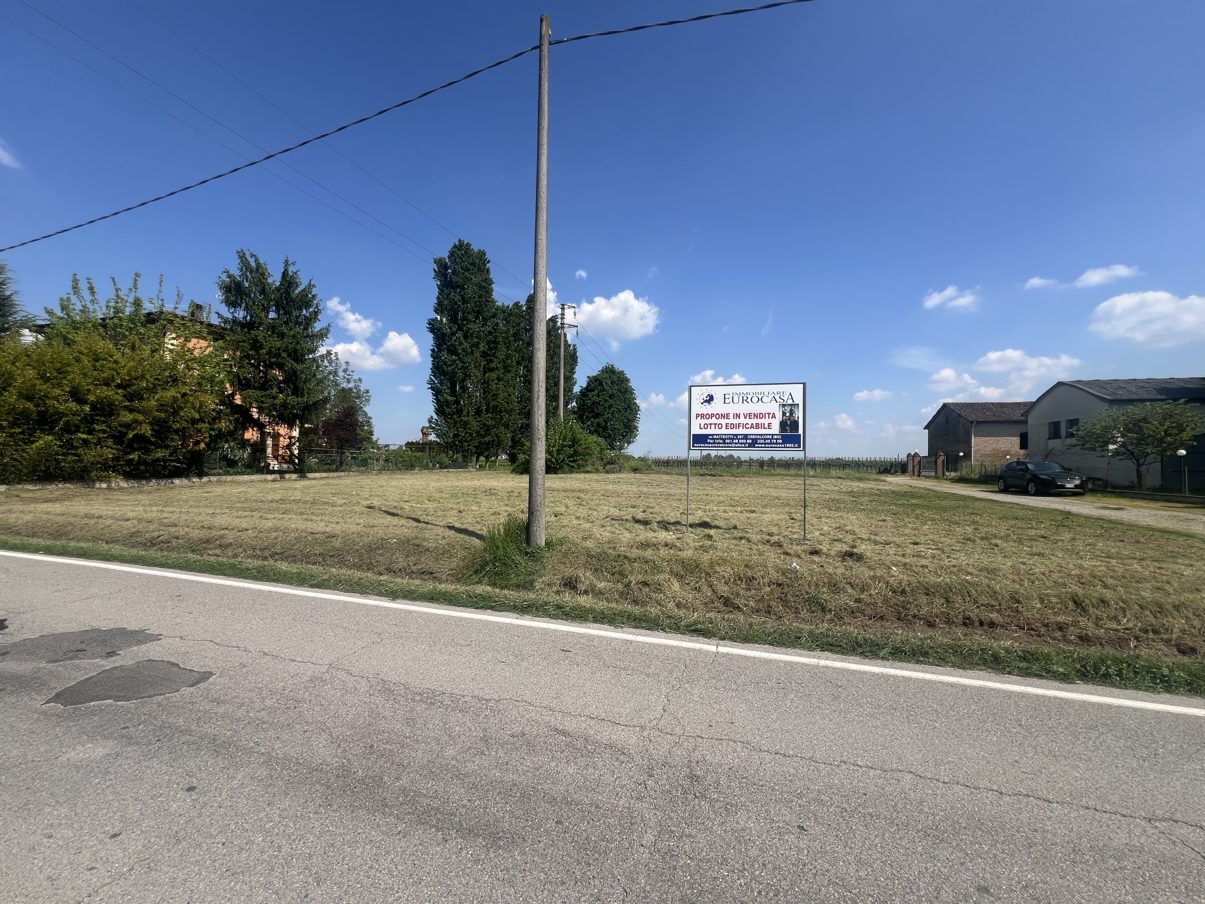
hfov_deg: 106.2
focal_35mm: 13
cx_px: 602
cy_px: 452
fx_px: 453
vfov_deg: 89.9
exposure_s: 1/1946
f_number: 1.8
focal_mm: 1.57
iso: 32
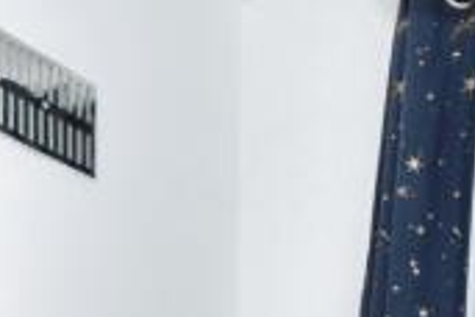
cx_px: 242
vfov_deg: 12.1
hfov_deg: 21.2
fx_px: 1267
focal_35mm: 96
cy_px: 706
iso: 800
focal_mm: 16
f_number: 11
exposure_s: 1/250
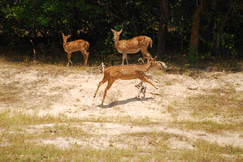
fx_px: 2257
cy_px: 81
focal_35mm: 334
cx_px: 114
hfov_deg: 6.2
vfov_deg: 4.1
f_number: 5.6
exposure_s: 1/800
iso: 200
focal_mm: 200
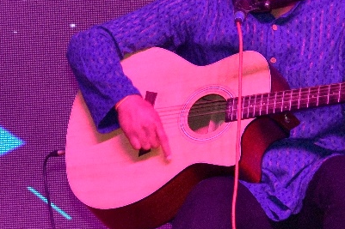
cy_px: -51
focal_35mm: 551
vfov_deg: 2.5
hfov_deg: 3.7
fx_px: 5278
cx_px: -45
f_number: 5.6
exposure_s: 1/250
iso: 2500
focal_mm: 120
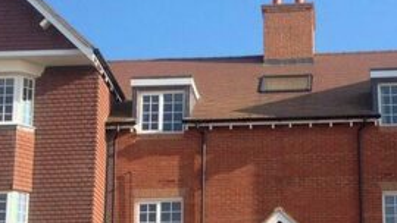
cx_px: 285
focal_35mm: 99
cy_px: 221
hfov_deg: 21.4
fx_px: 1042
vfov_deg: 12.1
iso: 50
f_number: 2.4
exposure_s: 1/726
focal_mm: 4.28
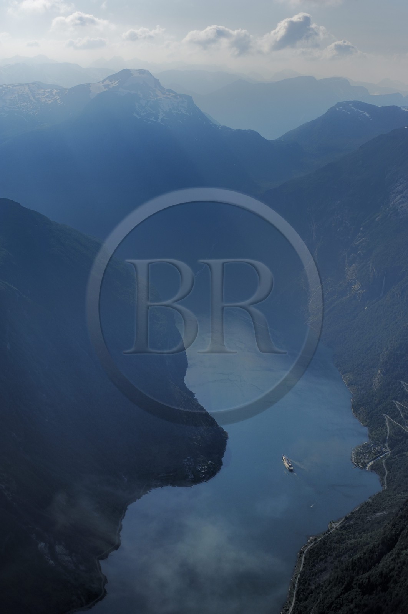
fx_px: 870
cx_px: 204
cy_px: 307
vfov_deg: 38.9
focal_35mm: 51
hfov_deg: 26.4
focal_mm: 34
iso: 100
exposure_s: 1/1250
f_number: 5.3
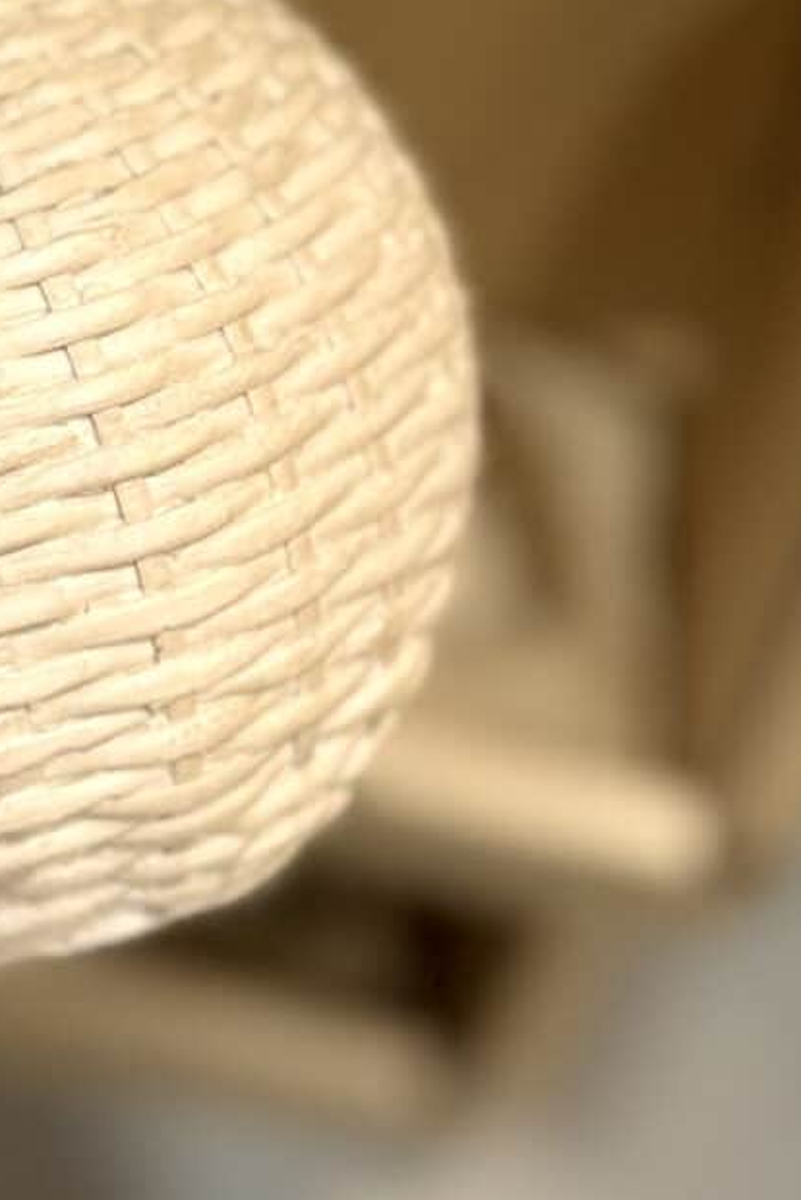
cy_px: -422
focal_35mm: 103
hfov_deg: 13.0
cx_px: -103
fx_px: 3434
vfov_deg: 18.3
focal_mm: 6.76
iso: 160
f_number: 1.78
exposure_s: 1/120
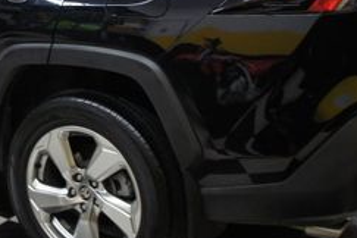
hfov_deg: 27.7
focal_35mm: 71
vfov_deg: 18.7
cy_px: 9
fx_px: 704
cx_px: 60
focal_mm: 18
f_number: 3.5
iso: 400
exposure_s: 1/30
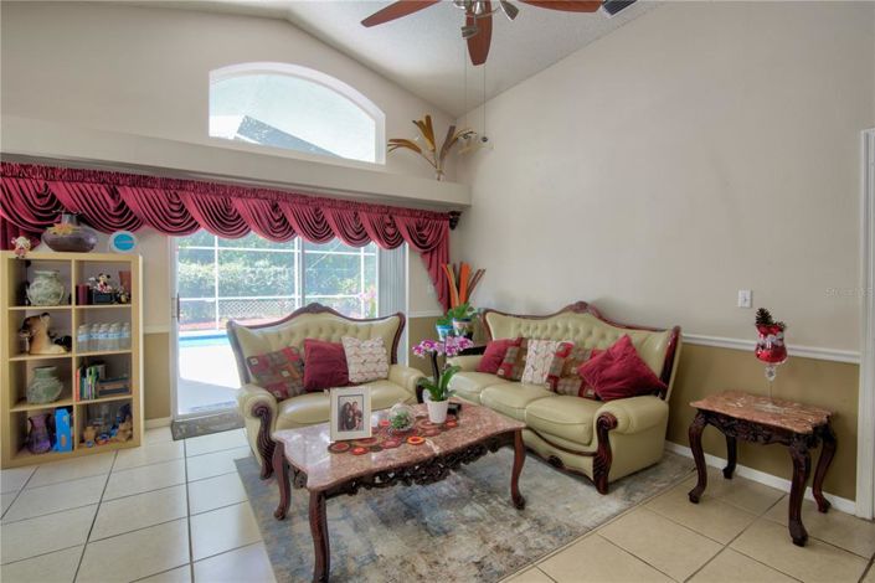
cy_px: 292
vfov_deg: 73.7
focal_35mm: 16
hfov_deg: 96.7
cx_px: 438
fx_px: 389
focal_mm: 16
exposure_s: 1/2
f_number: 11
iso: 400
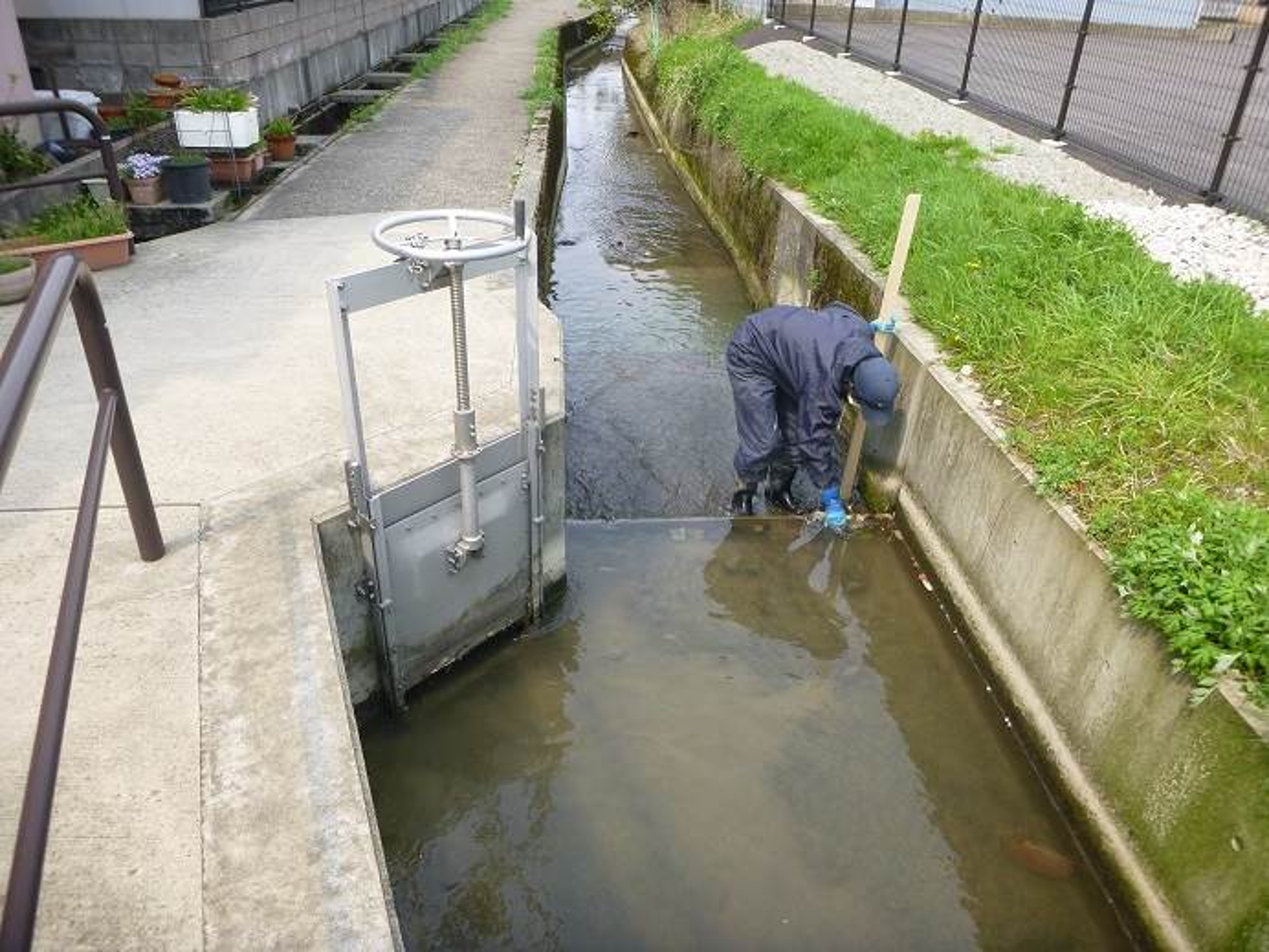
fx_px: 916
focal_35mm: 25
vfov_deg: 54.9
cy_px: 476
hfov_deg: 69.4
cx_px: 634
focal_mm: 4.5
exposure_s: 1/200
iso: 100
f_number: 3.9
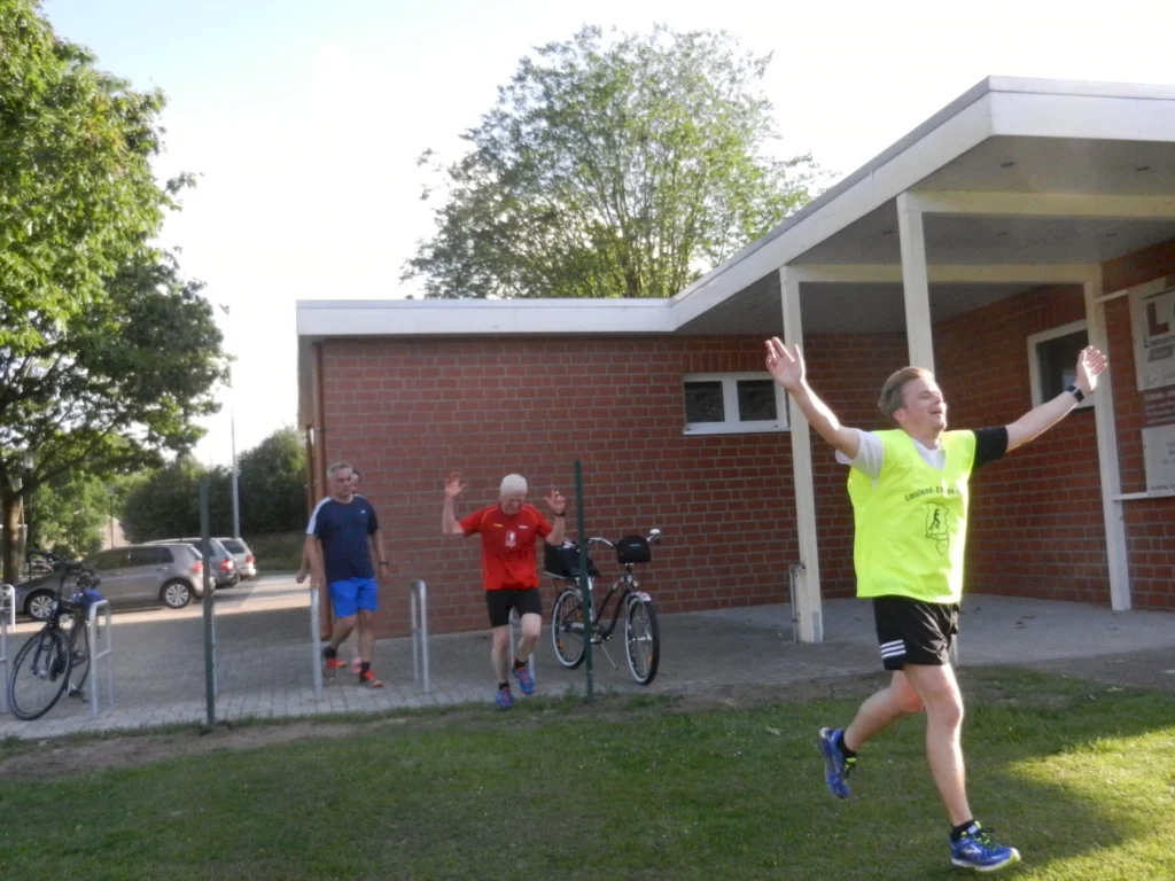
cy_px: 440
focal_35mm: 33
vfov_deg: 42.9
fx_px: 1120
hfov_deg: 55.4
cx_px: 588
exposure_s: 1/1250
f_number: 3.8
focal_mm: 5.9
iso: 800
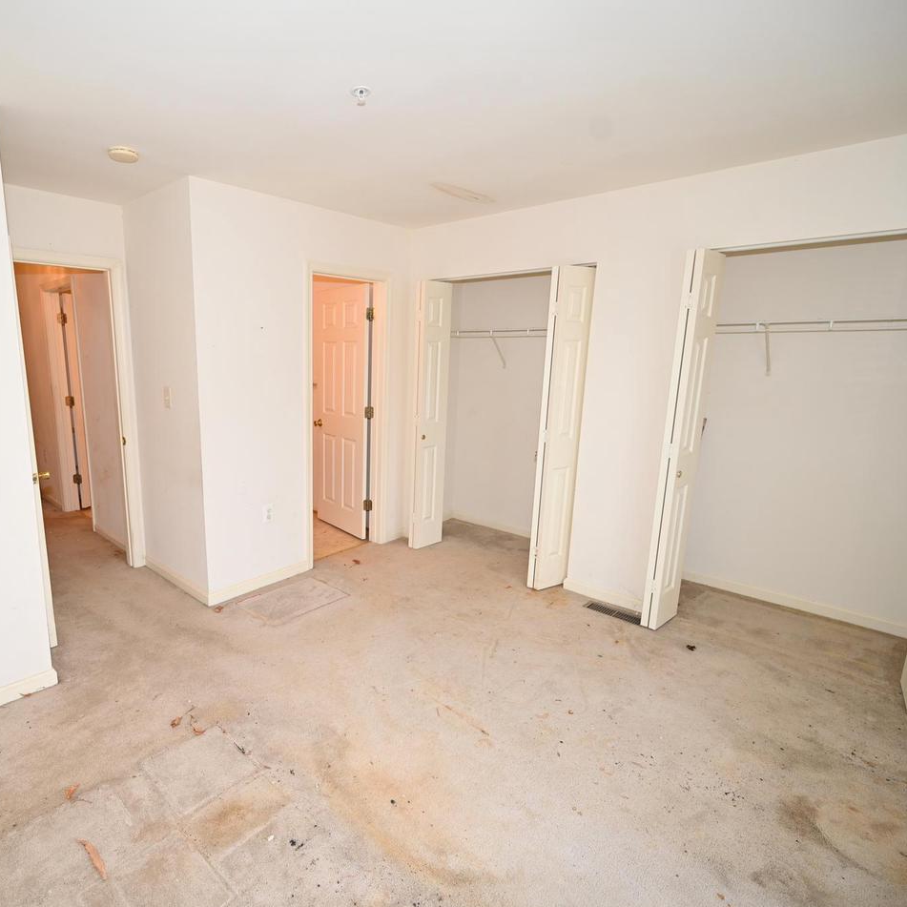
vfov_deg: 80.7
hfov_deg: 78.9
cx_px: 329
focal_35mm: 18
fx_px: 534
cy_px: 456
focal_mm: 14
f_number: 4
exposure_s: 1/100
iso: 320
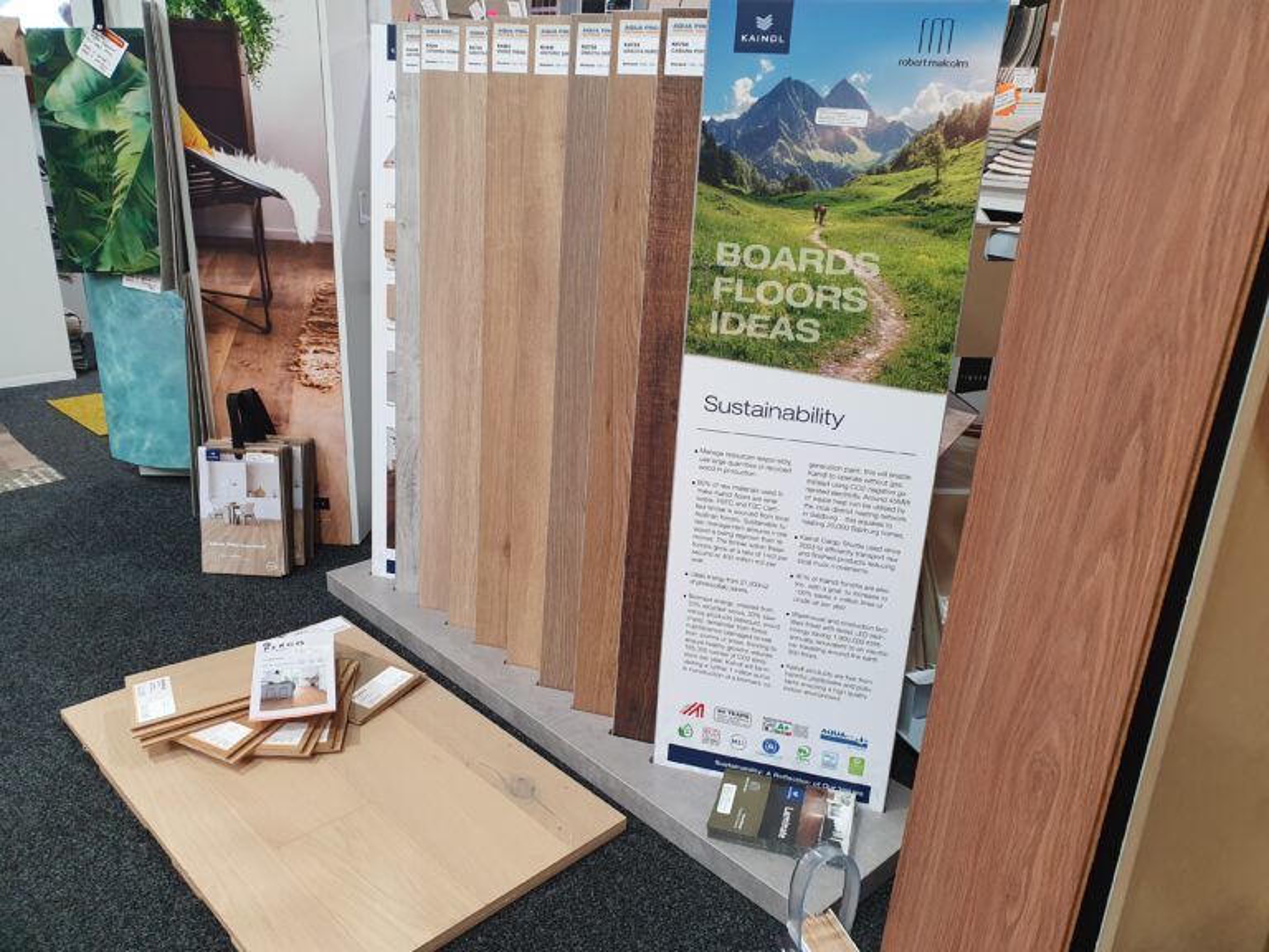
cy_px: 476
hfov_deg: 67.3
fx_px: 953
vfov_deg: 53.1
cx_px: 634
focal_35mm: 26
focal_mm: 4.32
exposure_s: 1/100
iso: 125
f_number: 2.4
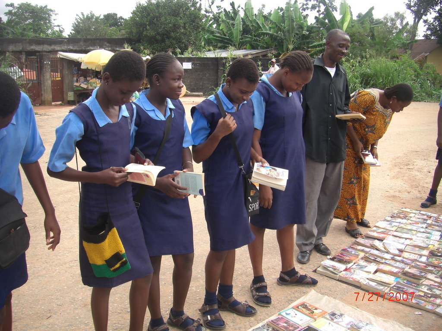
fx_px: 485
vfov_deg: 37.7
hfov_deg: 49.0
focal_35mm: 38
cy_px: 166
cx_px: 221
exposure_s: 1/160
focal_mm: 6.3
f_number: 3.4
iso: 64
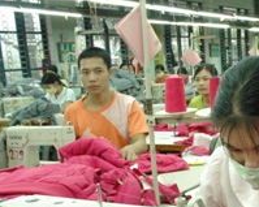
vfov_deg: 21.3
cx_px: 241
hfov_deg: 26.1
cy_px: 192
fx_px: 536
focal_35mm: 70
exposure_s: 1/25
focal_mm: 22
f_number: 8
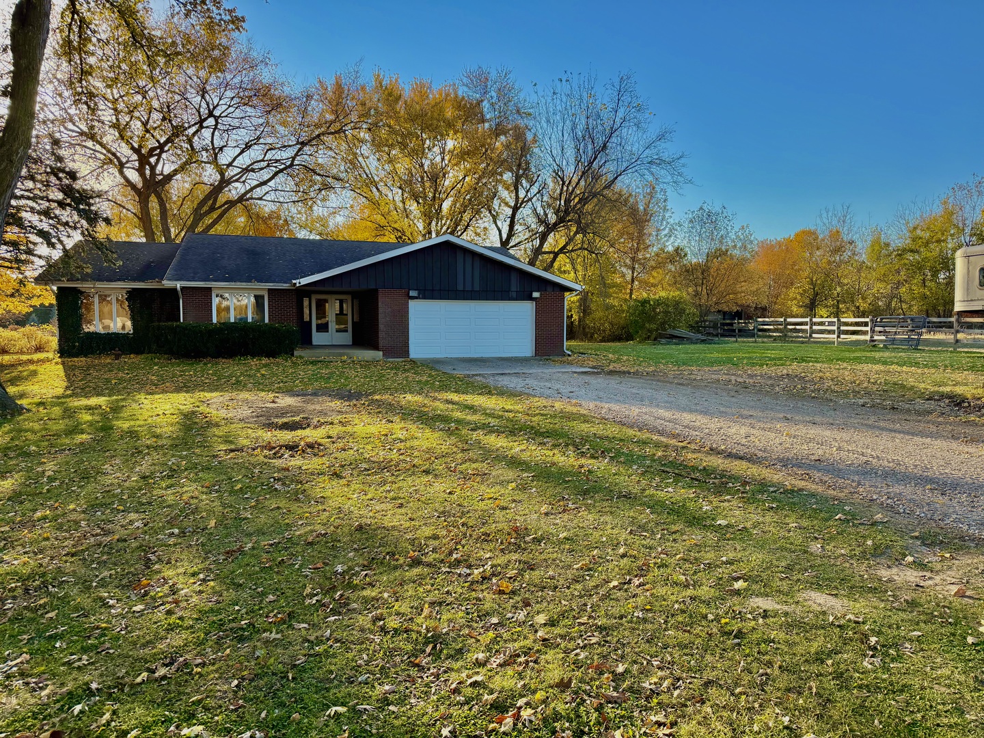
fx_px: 682
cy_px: 369
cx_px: 492
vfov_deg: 56.8
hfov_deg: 71.6
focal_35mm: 24
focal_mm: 6.76
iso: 100
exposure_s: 1/2000
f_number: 1.78
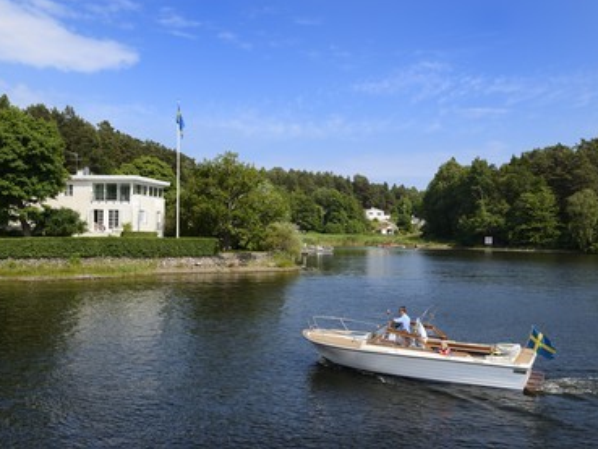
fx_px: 605
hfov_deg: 52.6
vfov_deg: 40.7
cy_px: 224
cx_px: 303
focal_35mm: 35
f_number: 9
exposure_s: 1/400
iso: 200
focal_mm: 32
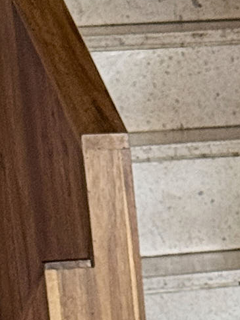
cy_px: 793
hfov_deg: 5.1
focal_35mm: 279
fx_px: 2581
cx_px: 650
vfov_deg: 6.7
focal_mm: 6.76
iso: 160
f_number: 1.8
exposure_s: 1/60
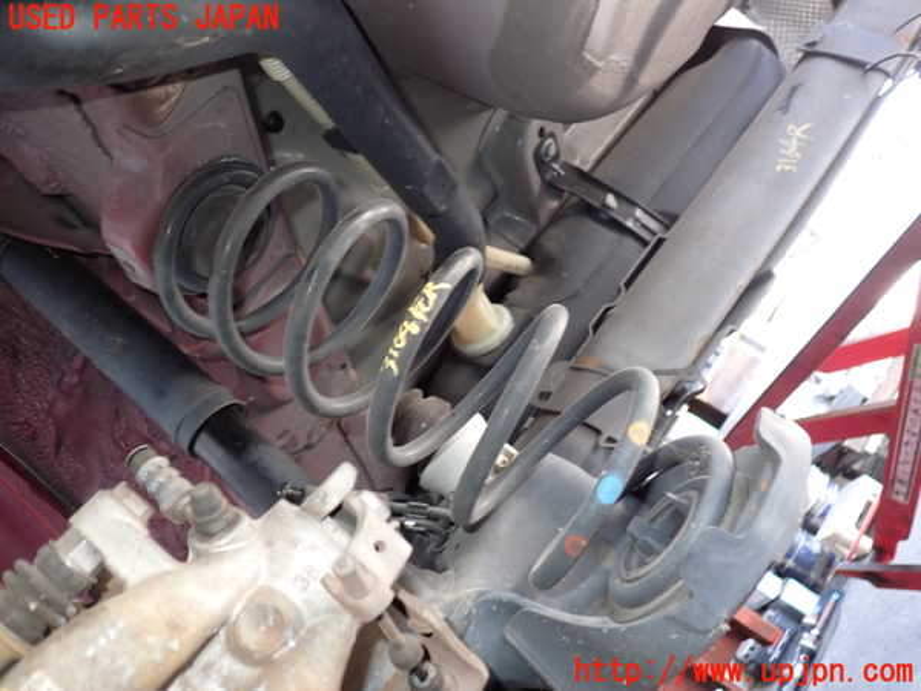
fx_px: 798
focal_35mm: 30
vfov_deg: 46.8
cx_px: 460
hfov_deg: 60.0
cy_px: 346
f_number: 2.3
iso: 200
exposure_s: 1/50
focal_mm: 5.4
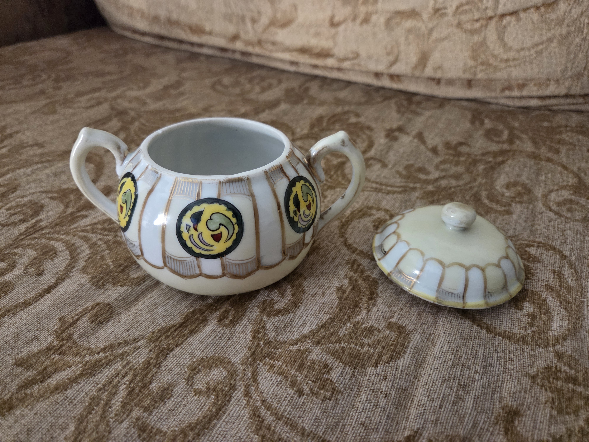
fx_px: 391
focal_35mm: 23
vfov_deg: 58.9
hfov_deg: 73.9
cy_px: 221
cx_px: 294
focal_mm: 5.4
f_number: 1.8
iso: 2000
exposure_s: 1/120
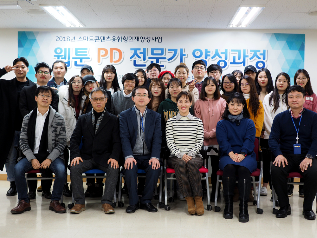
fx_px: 458
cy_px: 119
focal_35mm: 50
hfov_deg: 38.2
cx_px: 158
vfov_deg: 29.1
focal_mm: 25
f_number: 1.8
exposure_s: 1/60
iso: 320
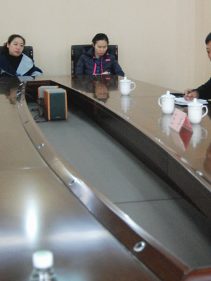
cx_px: 149
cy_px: 112
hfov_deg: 20.9
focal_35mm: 70
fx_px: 569
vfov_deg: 27.7
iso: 1600
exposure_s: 1/60
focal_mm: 24
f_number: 3.5
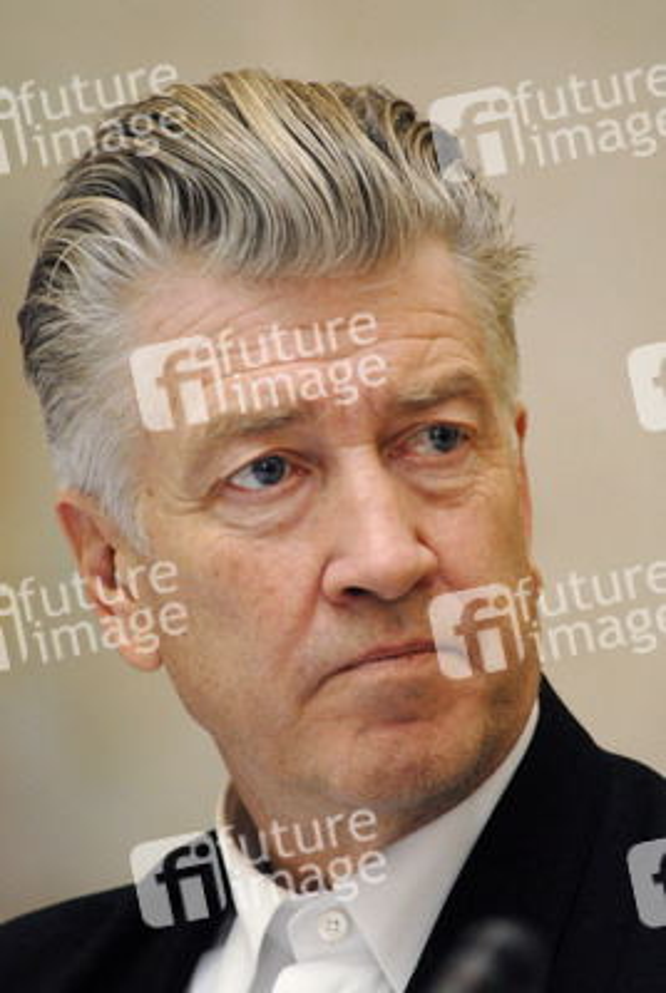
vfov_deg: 4.6
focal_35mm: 450
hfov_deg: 3.1
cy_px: 496
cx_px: 333
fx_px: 12444
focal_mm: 300
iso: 640
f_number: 5.6
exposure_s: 1/40
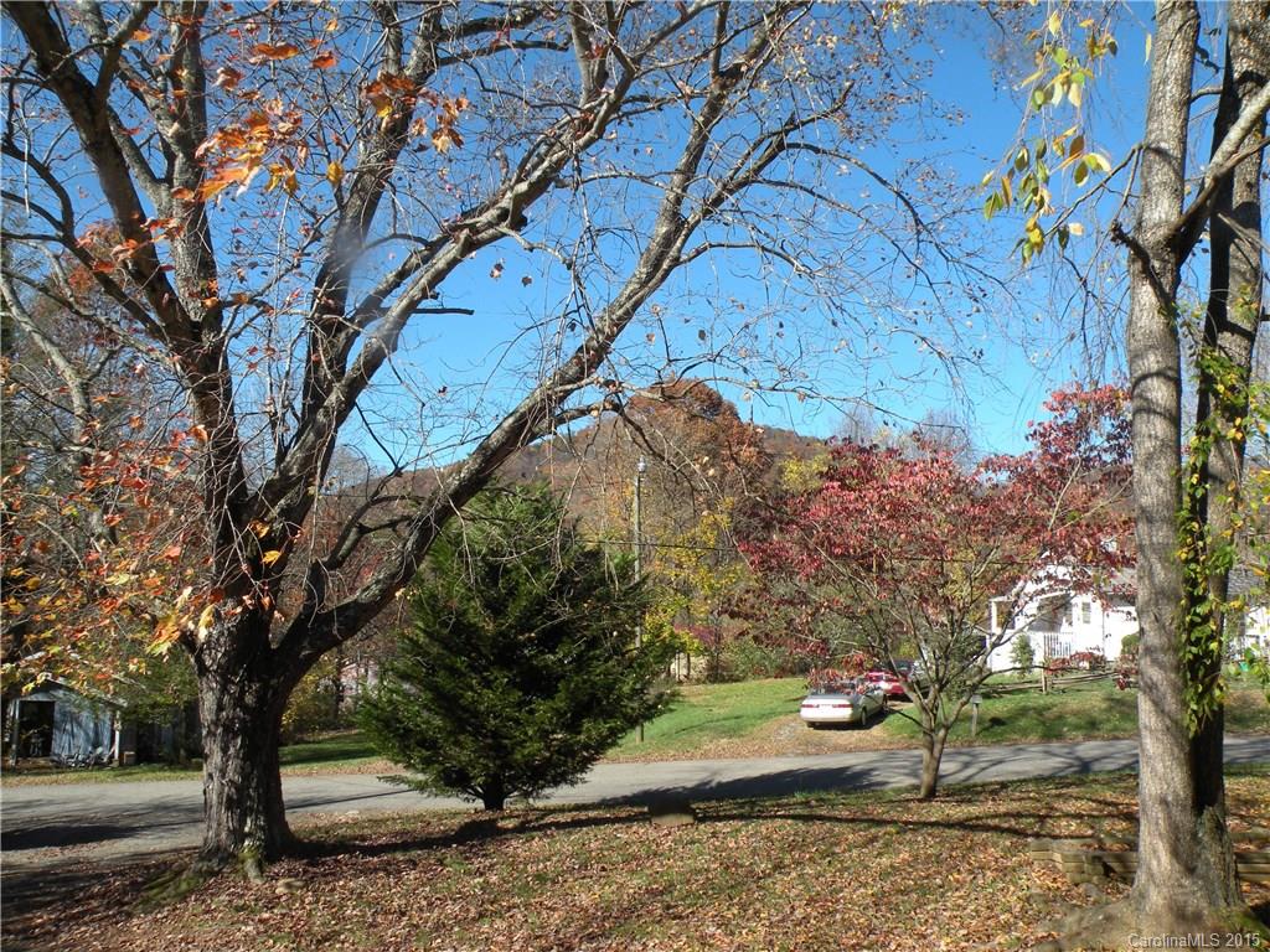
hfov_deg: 65.3
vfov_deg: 51.4
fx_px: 991
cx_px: 635
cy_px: 476
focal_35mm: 27
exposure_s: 1/160
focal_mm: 4.7
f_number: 6.3
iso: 64
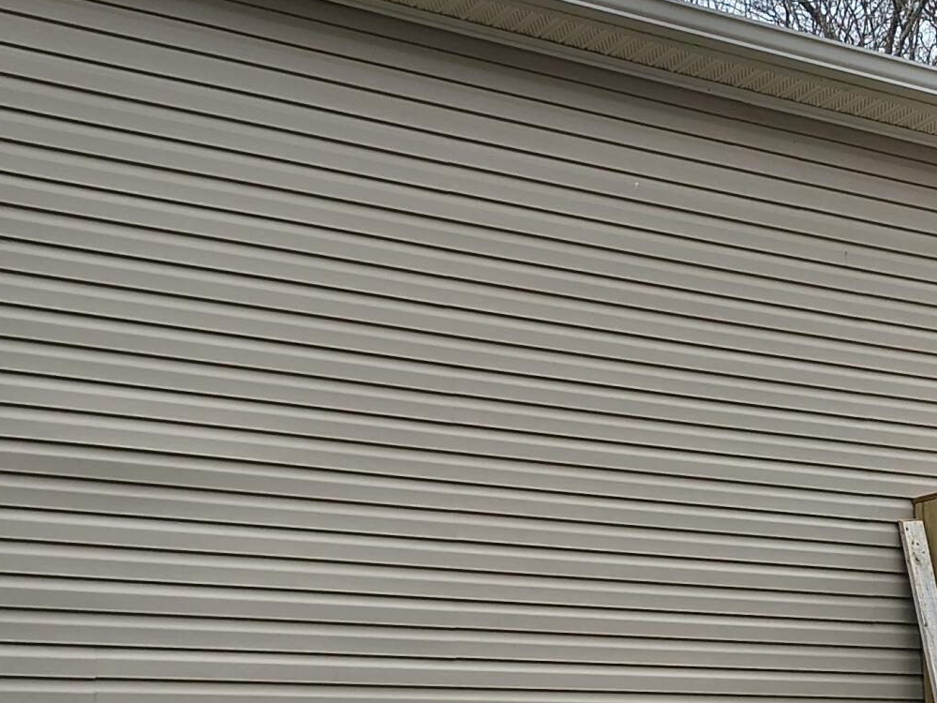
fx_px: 2030
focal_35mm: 75
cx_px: 575
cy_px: 622
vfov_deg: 19.3
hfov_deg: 25.9
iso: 100
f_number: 1.7
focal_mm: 4.68
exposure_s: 1/1157
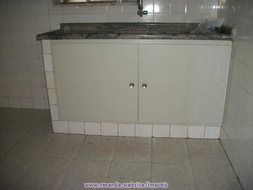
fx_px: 234
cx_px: 126
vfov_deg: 44.2
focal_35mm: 32
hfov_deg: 56.8
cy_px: 95
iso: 160
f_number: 2.9
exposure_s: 1/60
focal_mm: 5.7
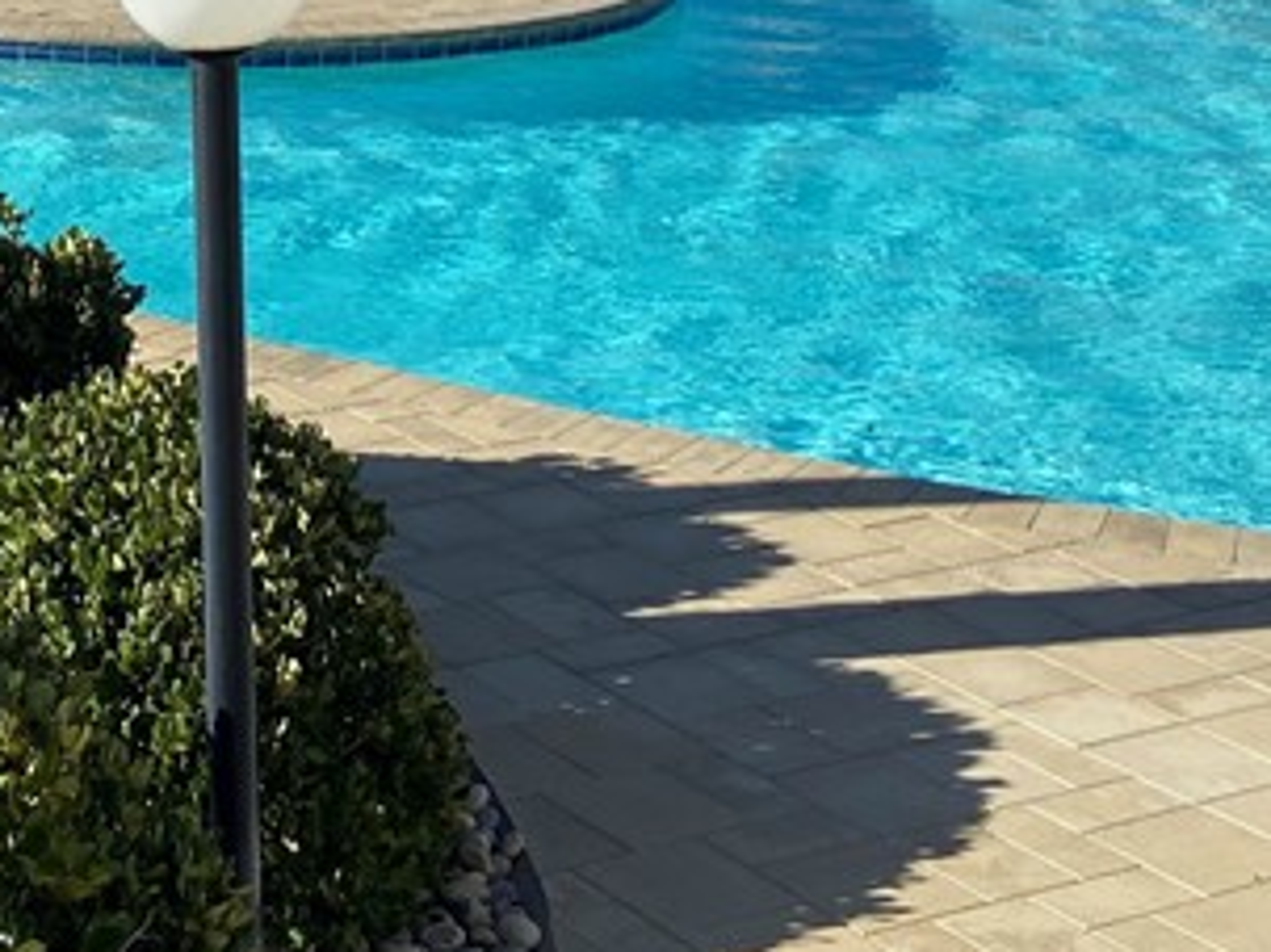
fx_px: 3230
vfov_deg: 16.1
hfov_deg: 21.6
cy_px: -176
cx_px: 38
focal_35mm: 88
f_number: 1.8
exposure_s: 1/2755
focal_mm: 4.25
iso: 32
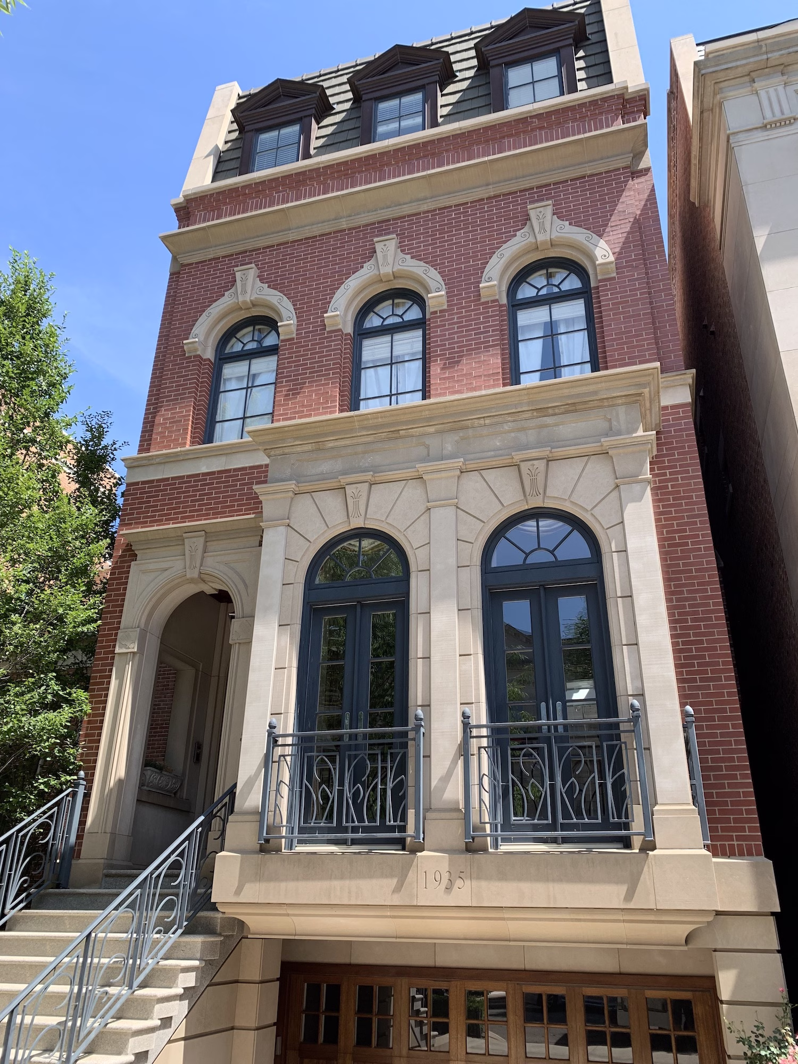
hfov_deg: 53.1
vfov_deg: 67.3
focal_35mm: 26
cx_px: 399
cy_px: 532
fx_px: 799
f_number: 1.8
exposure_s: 1/683
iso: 25
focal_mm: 4.25
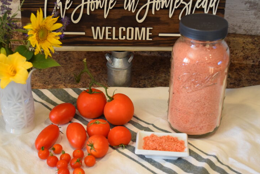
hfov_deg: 36.2
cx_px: 119
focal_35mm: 55
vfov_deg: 24.7
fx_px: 397
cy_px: 84
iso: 1400
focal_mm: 26
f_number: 4.2
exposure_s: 1/60
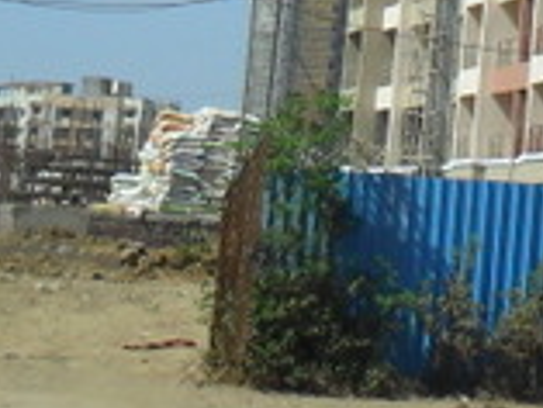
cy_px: -370
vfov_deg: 8.7
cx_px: 591
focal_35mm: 163
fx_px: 2559
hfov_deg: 11.9
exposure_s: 1/250
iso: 100
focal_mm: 5.7
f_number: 9.4
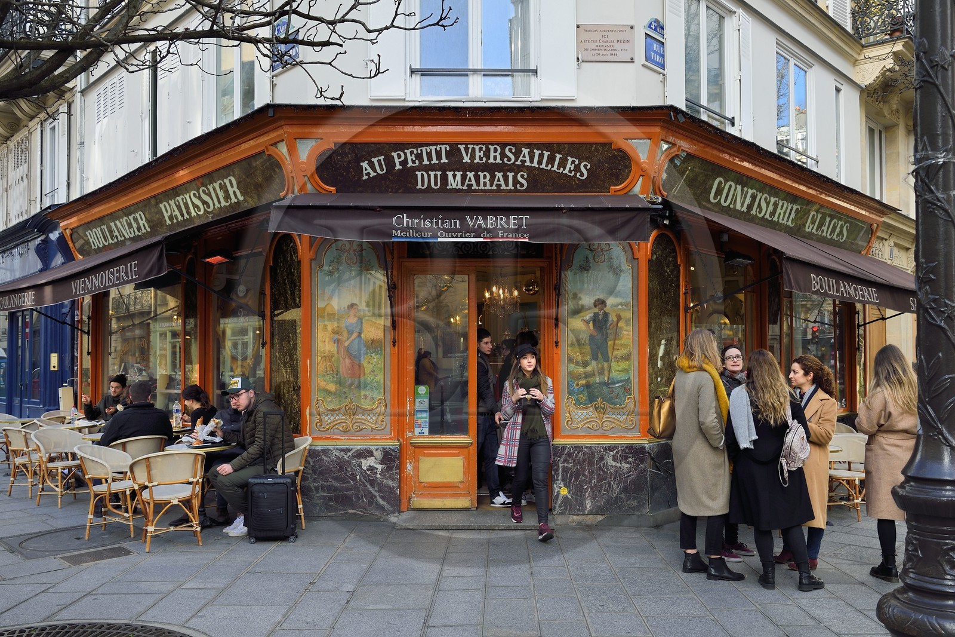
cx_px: 478
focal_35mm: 29
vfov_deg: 44.9
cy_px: 318
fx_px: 769
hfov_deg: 63.7
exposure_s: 1/160
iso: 400
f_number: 8
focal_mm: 29
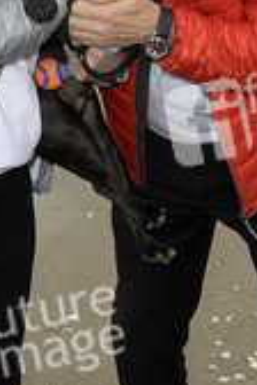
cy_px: -2
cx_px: 73
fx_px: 1071
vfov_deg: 19.8
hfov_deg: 13.7
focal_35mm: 100
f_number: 9
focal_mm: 42
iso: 640
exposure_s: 1/250
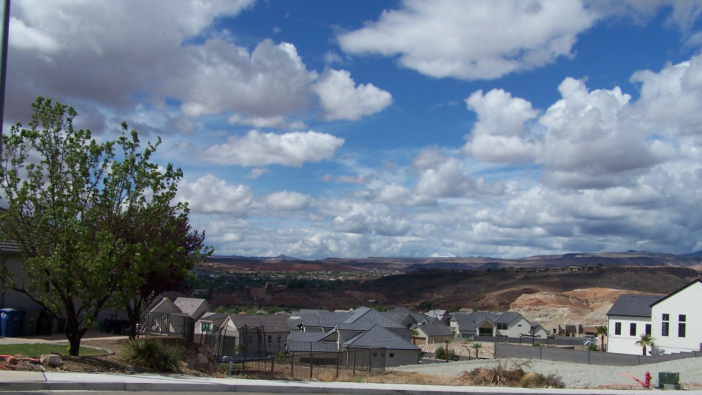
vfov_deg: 28.2
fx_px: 782
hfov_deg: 48.4
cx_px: 351
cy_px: 259
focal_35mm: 42
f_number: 5.6
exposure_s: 1/1000
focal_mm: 6.3
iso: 80
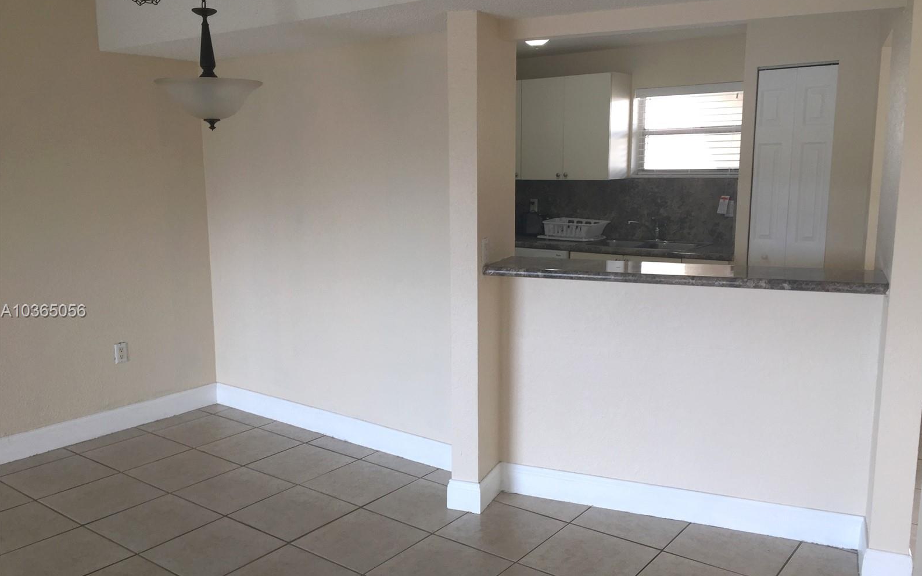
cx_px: 462
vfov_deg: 40.6
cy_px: 312
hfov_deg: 61.2
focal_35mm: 31
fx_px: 779
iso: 40
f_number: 2.2
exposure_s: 1/60
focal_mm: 4.15
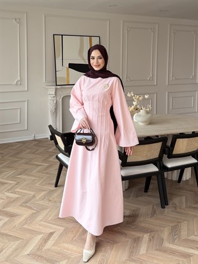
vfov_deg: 71.6
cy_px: 132
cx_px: 99
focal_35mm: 24
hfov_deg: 56.8
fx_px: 183
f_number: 1.78
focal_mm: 6.76
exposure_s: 1/329
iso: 80
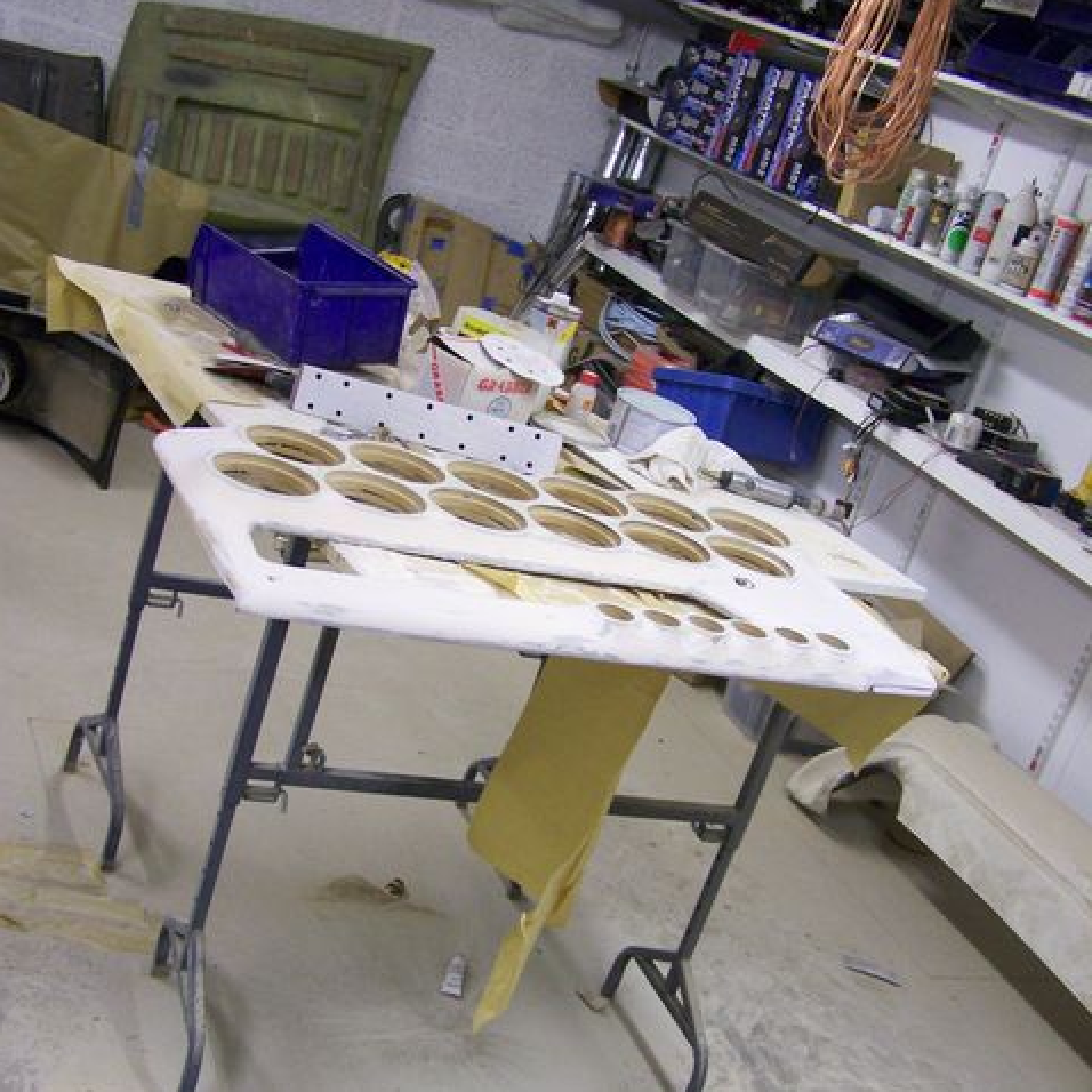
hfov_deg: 37.6
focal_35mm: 45
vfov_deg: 37.5
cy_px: 608
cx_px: 546
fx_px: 1606
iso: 160
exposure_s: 1/20
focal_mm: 6.3
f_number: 2.8
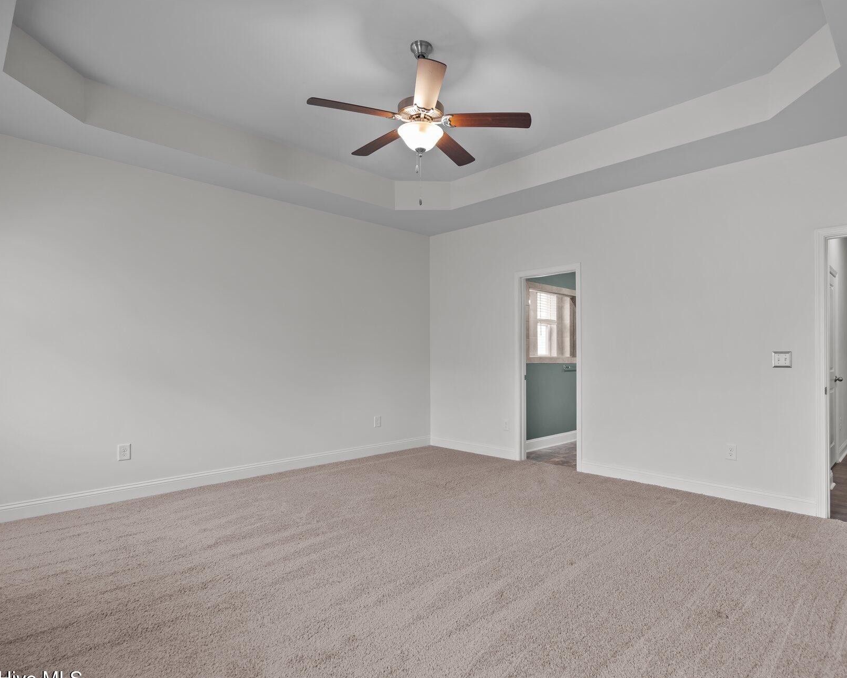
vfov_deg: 70.8
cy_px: 354
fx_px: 476
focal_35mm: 19
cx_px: 466
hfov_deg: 83.0
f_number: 4
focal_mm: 16
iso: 320
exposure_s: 1/6
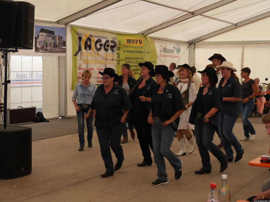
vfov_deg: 22.9
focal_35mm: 64
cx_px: 135
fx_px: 499
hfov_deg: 30.3
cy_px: 101
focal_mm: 32
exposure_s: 1/125
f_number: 5
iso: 200
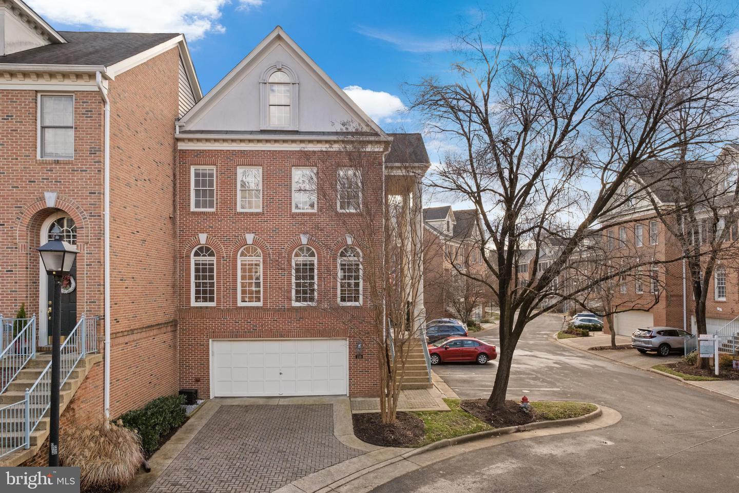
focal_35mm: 21
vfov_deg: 59.5
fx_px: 431
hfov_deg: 81.2
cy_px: 246
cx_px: 370
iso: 320
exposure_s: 1/170
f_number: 8
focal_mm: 14
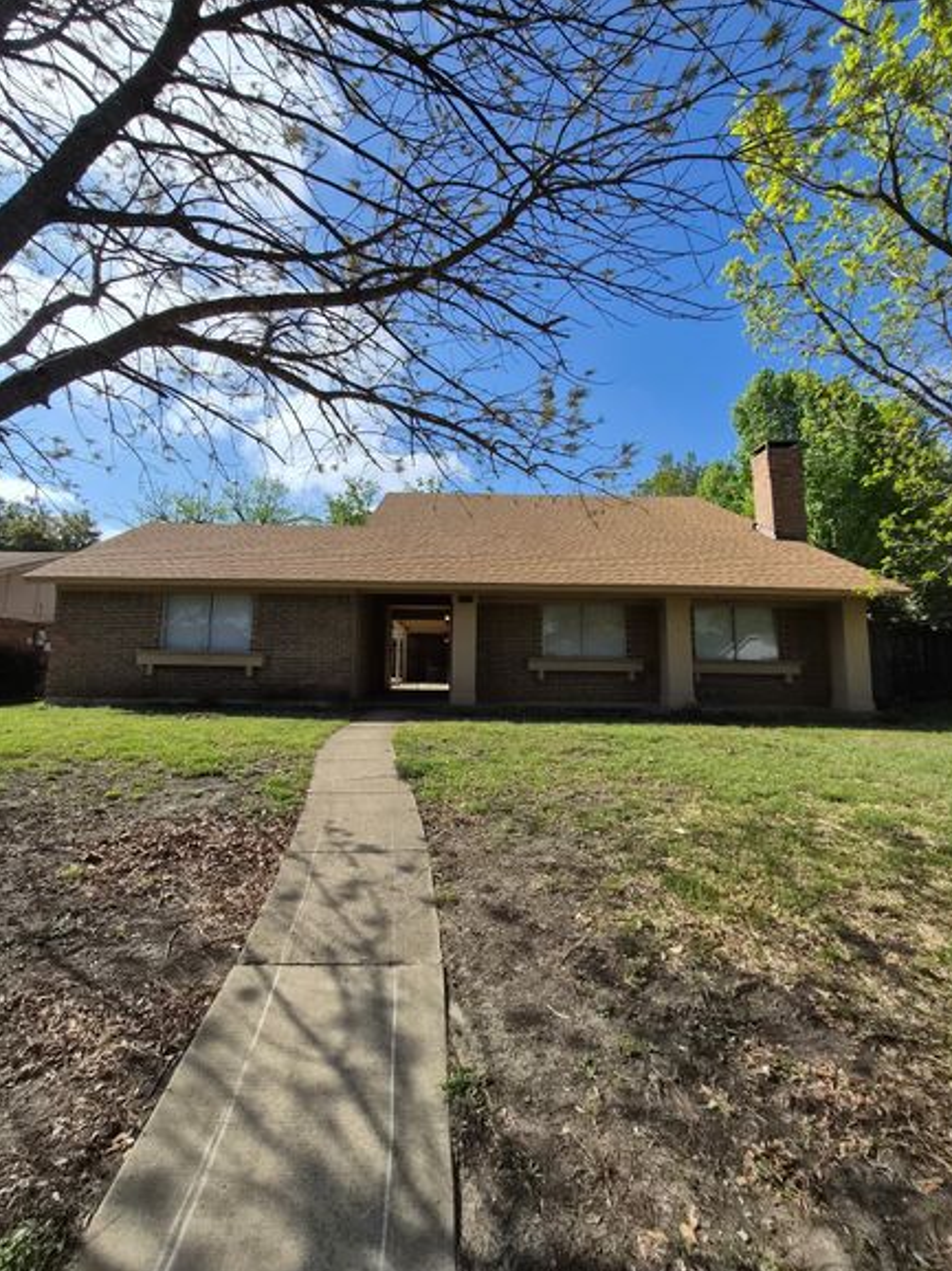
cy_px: 579
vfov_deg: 97.9
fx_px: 550
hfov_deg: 81.6
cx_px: 442
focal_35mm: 15
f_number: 2.2
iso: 25
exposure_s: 1/1820
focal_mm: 1.7
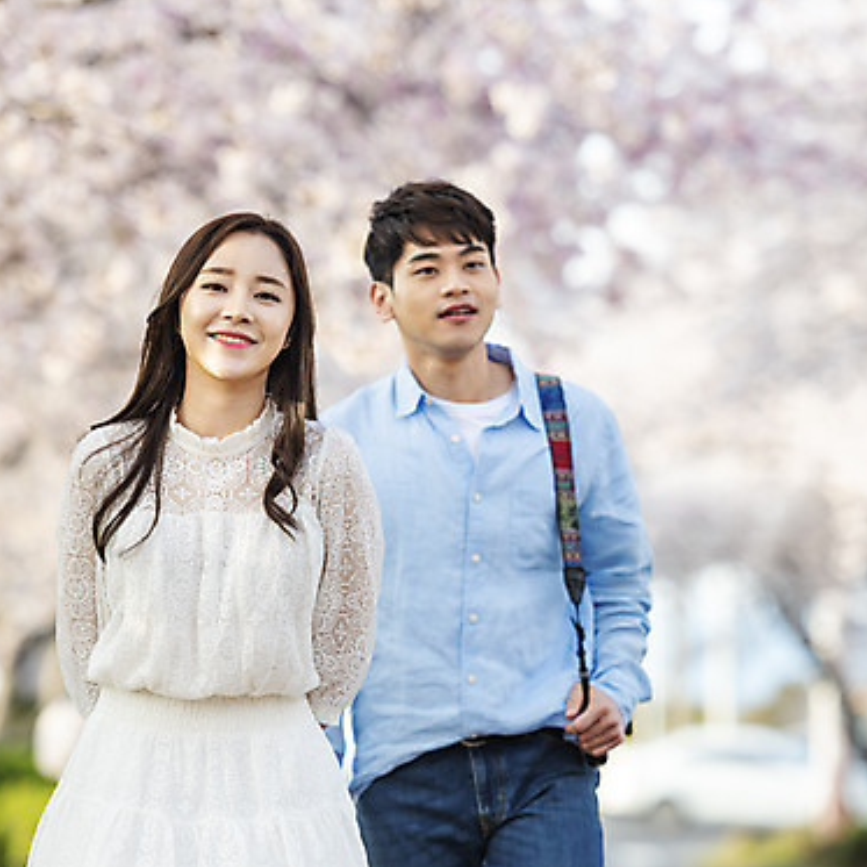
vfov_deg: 8.5
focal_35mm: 205
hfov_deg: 8.5
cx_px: 403
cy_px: 437
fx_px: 5809
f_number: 2.8
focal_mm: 150
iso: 100
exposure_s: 1/250
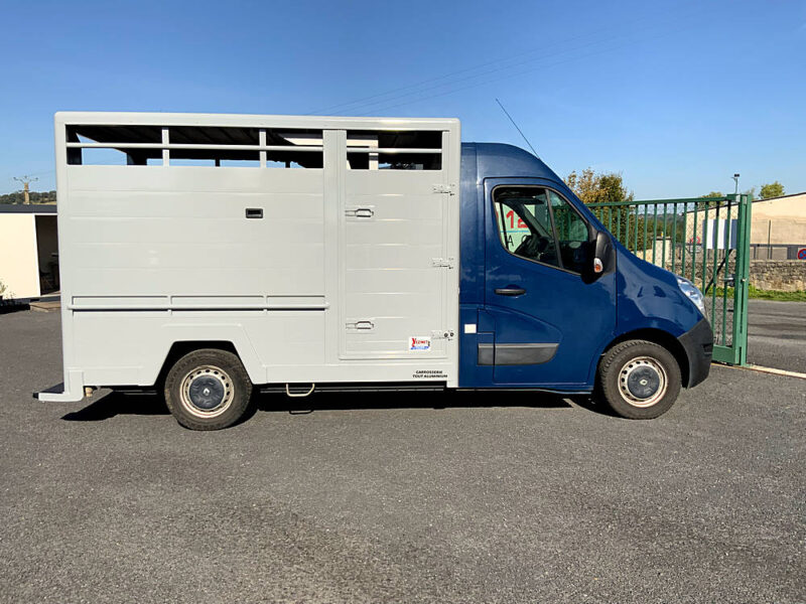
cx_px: 403
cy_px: 302
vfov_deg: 48.2
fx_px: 675
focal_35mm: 29
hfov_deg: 61.7
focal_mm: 3
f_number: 1.8
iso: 16
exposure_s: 1/2667
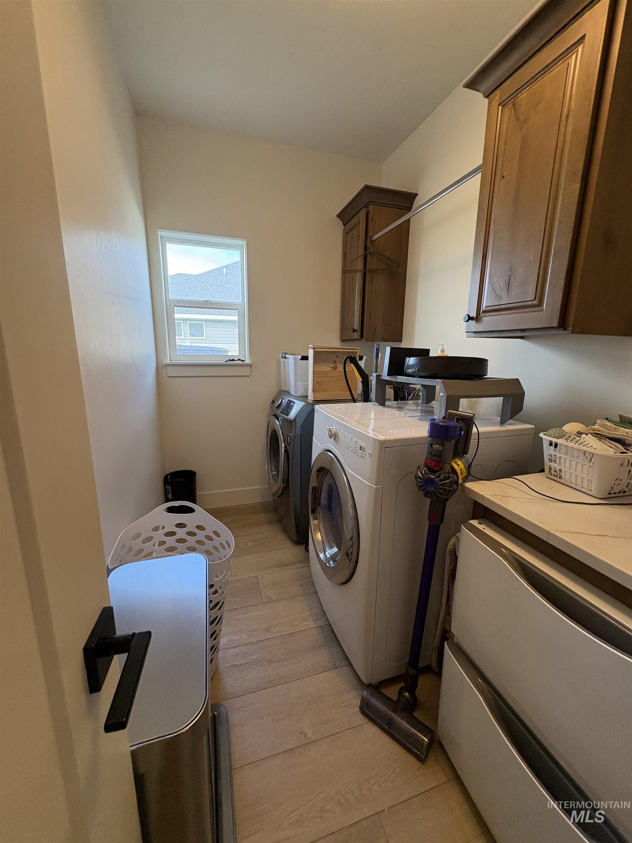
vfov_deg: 102.1
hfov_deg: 85.7
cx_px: 316
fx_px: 341
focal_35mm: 14
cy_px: 422
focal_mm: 2.22
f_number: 2.2
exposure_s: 1/120
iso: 320
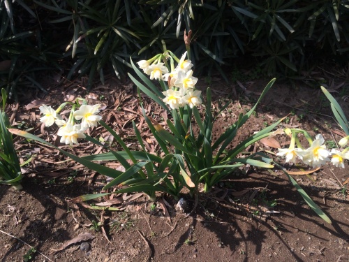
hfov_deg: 60.0
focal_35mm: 30
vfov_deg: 46.8
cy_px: 131
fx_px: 302
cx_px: 174
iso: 32
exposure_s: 1/1368
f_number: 2.2
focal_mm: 4.12
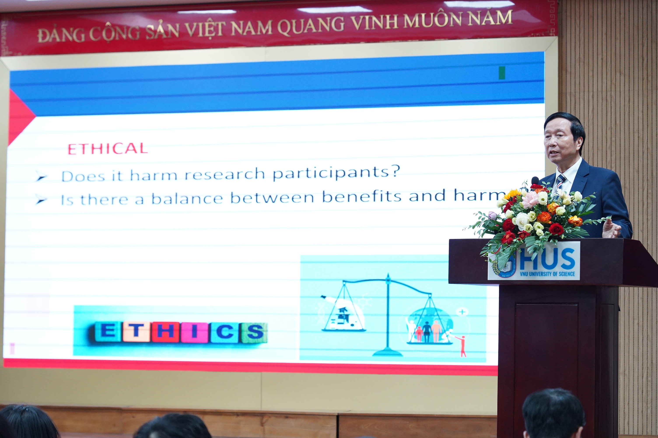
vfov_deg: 14.5
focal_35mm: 94
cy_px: 219
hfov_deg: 21.7
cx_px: 329
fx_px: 1717
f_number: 5.6
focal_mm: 94
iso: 5000
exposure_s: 1/125
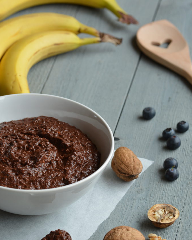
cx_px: 96
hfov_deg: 8.6
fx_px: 1276
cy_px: 139
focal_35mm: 180
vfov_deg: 10.7
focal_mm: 105
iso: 160
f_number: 8
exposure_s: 1/30
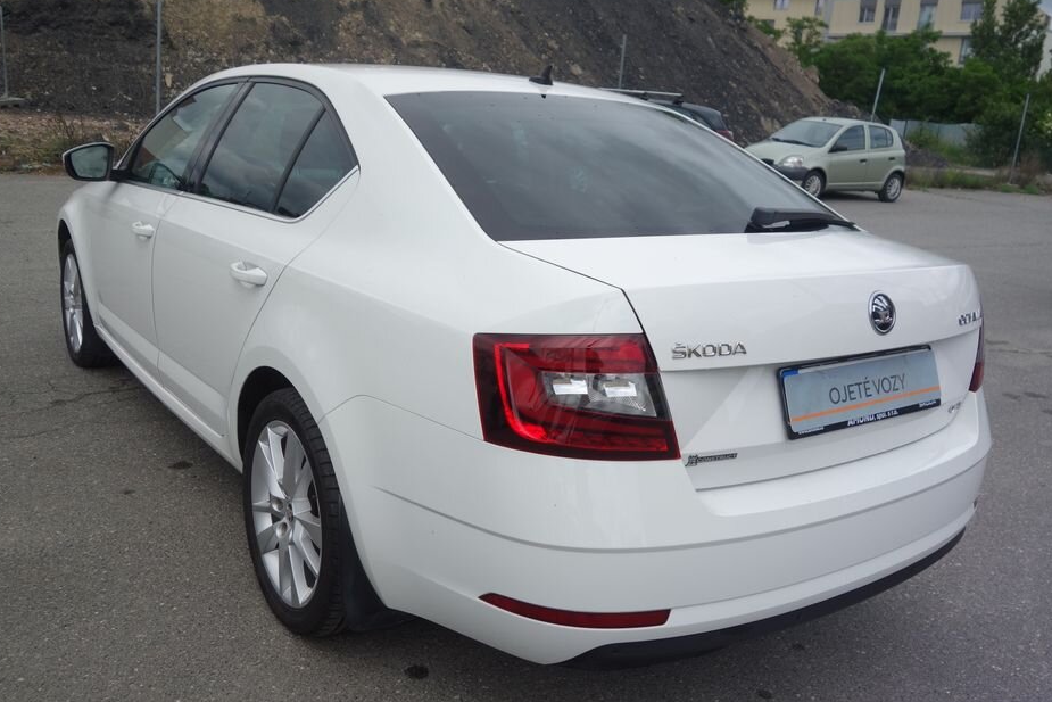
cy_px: 336
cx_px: 547
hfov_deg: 60.3
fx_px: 906
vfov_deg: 42.3
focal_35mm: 31
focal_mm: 10.4
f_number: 2.8
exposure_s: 1/2000
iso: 125
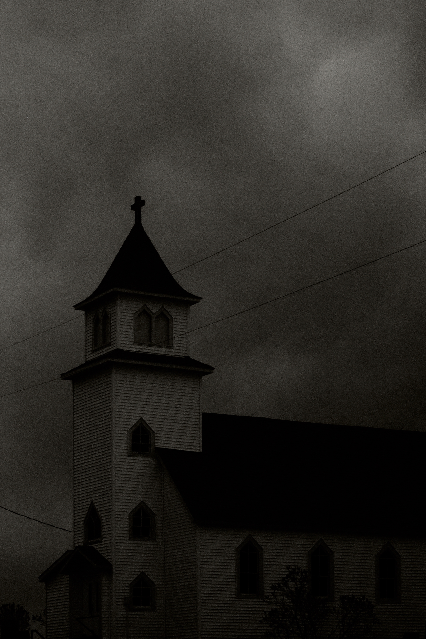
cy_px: 320
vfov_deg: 37.5
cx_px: 213
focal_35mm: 53
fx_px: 941
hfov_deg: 25.5
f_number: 10
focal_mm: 35
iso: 3200
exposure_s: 1/7500
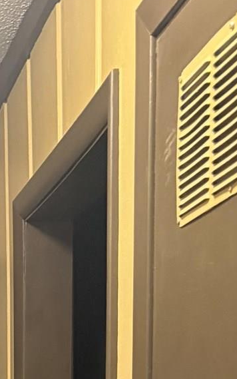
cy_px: 693
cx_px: -128
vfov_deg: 16.6
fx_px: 1064
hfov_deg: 12.1
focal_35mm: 103
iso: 800
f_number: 1.78
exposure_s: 1/30
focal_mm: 6.76
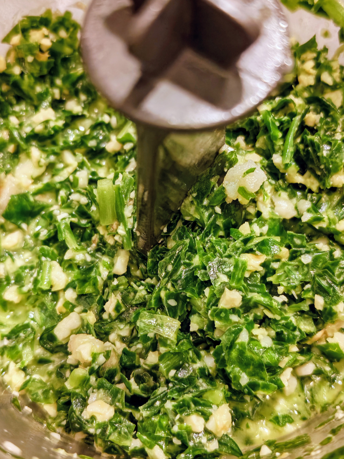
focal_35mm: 50
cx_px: 172
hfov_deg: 29.1
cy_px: 230
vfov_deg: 38.2
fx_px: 663
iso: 2000
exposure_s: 1/33
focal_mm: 6.12
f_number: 1.9
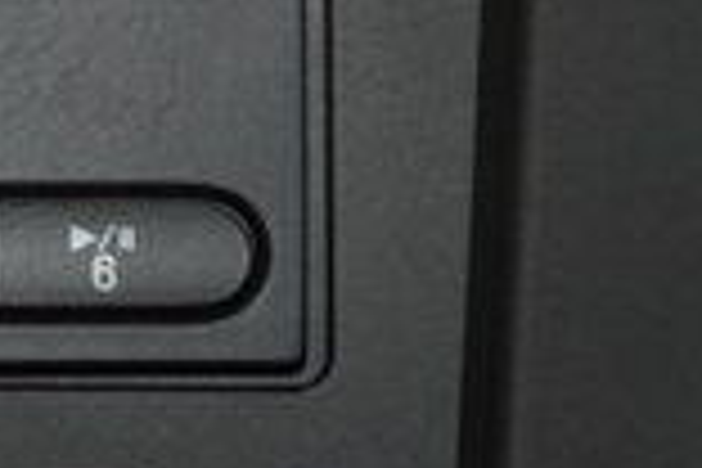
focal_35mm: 430
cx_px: -518
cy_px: -349
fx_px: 8384
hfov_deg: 4.7
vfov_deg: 3.2
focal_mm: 70
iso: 2000
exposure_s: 1/100
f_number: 4.5
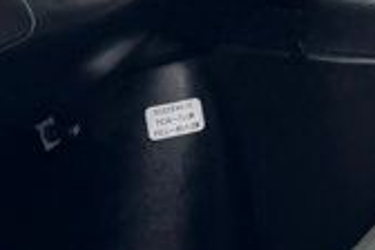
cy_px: -42
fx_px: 1583
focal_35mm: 152
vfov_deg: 8.9
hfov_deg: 13.0
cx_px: 498
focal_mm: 6.76
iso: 80
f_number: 1.78
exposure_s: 1/664
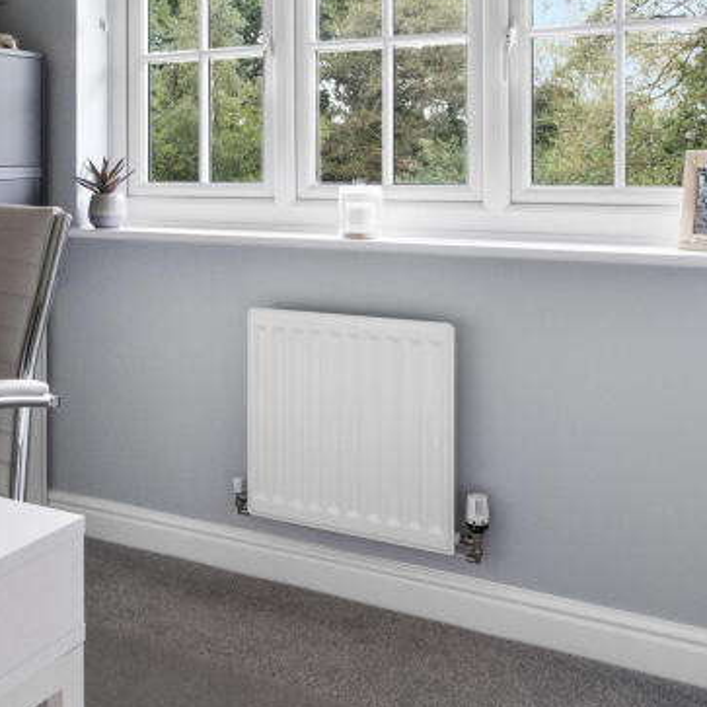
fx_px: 832
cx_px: 273
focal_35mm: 36
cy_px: 354
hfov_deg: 45.7
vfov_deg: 46.0
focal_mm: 10
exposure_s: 1/2
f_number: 8
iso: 3200
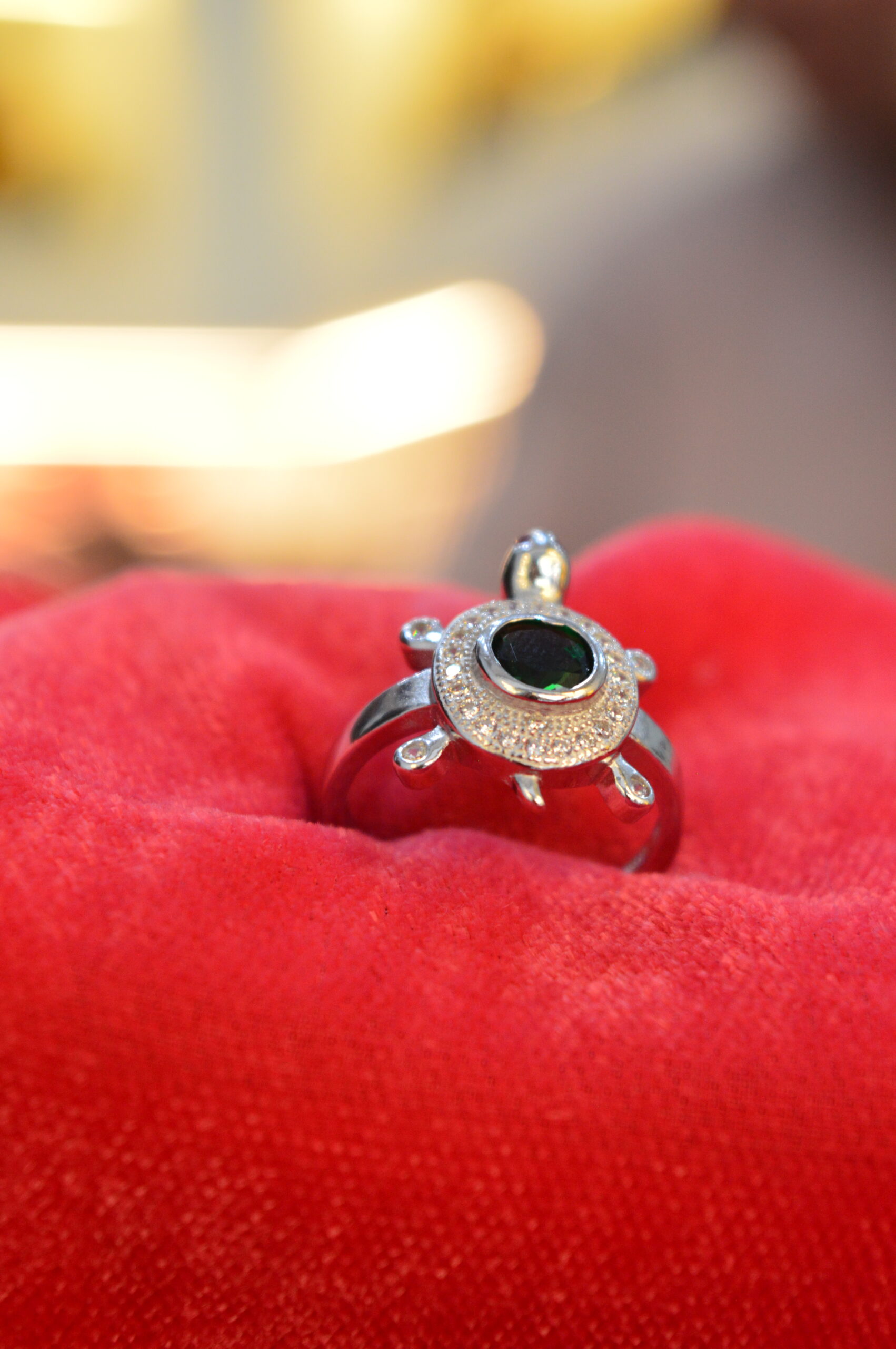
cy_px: 674
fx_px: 3086
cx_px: 448
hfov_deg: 16.5
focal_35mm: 82
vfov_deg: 24.6
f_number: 6.3
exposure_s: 1/60
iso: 800
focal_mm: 55
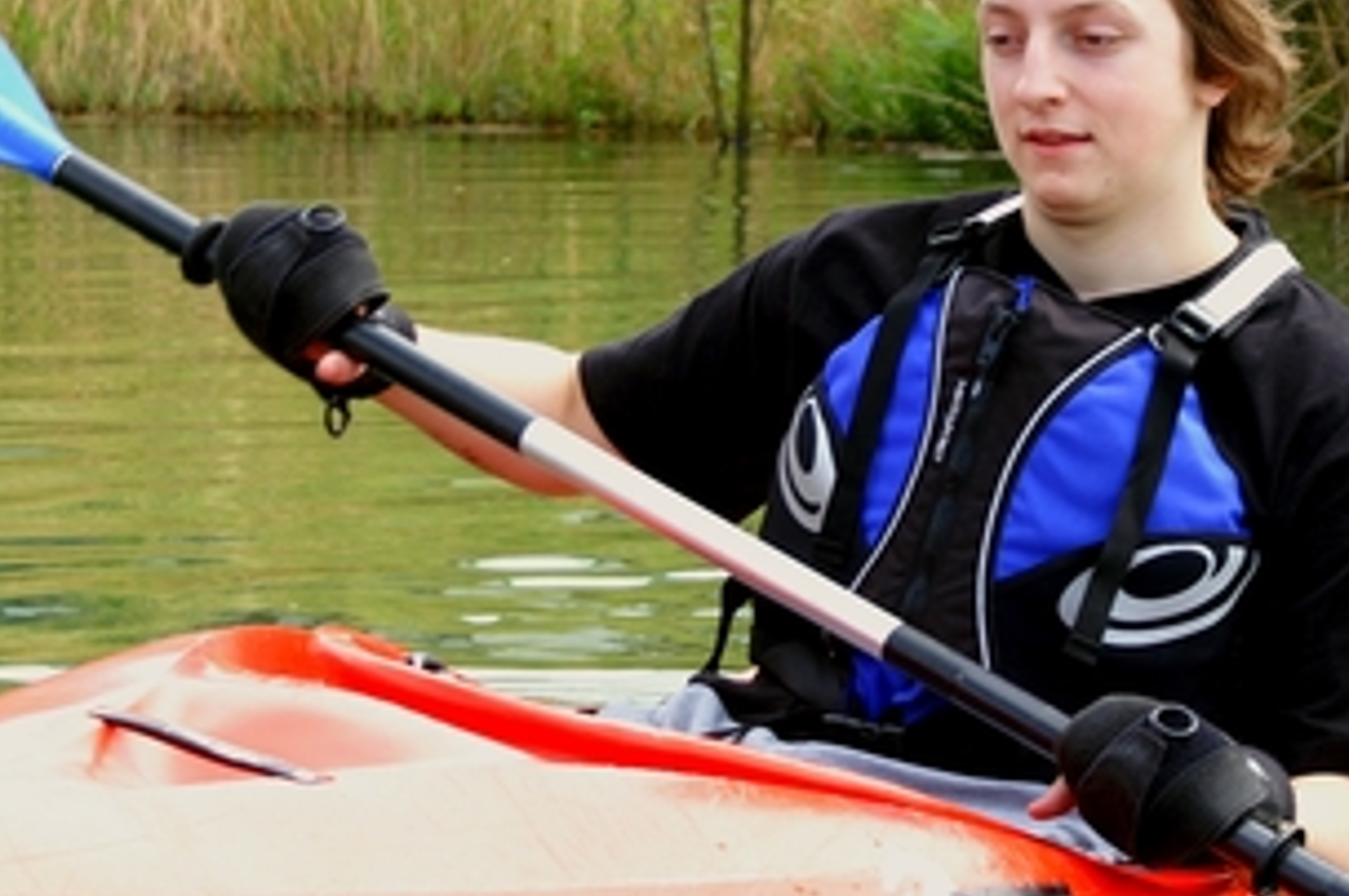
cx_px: 834
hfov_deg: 12.6
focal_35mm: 163
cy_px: 330
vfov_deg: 8.4
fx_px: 6101
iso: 100
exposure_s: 1/200
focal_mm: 50
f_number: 5.6
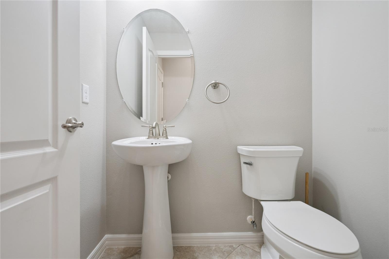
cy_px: 130
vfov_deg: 73.8
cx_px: 194
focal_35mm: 16
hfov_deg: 96.7
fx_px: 173
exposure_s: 1/50
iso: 1250
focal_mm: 16
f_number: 9
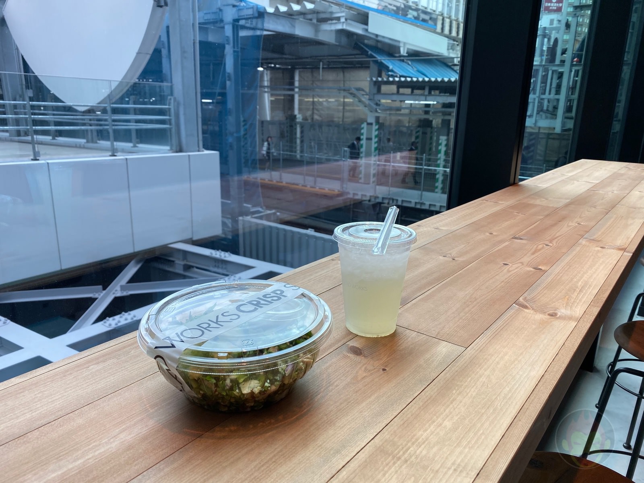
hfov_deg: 67.3
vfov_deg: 53.1
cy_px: 242
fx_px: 484
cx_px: 322
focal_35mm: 26
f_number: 1.8
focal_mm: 4.25
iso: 32
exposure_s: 1/256
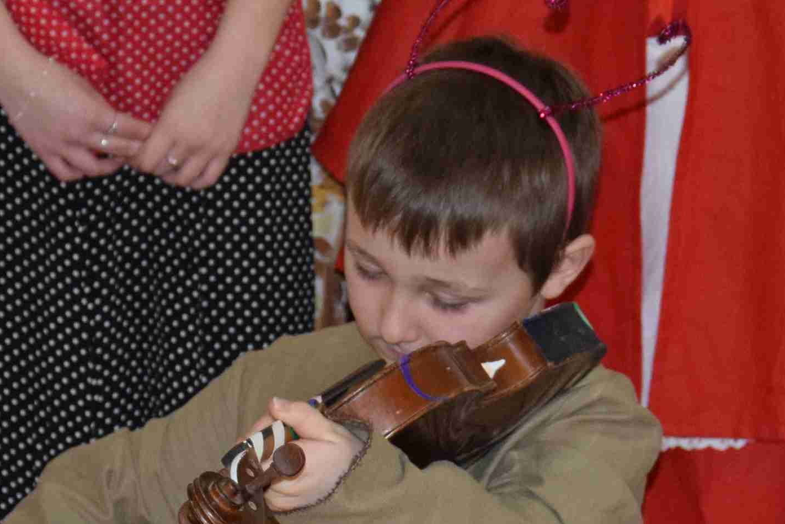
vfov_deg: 5.8
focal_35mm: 237
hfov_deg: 8.7
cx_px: 382
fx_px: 5168
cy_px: 518
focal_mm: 50
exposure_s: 1/100
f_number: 5
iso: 1600
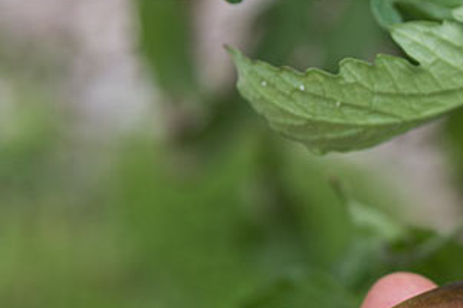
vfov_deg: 7.8
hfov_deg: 11.7
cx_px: 489
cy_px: 375
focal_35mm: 174
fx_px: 2237
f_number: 5
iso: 200
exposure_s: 1/400
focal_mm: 70
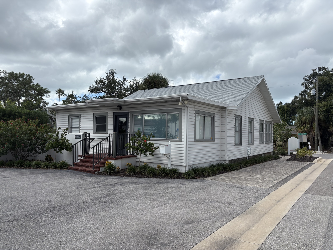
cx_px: 166
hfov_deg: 67.3
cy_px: 125
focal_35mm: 26
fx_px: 250
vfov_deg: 53.1
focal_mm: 5.96
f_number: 1.6
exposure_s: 1/3831
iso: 50
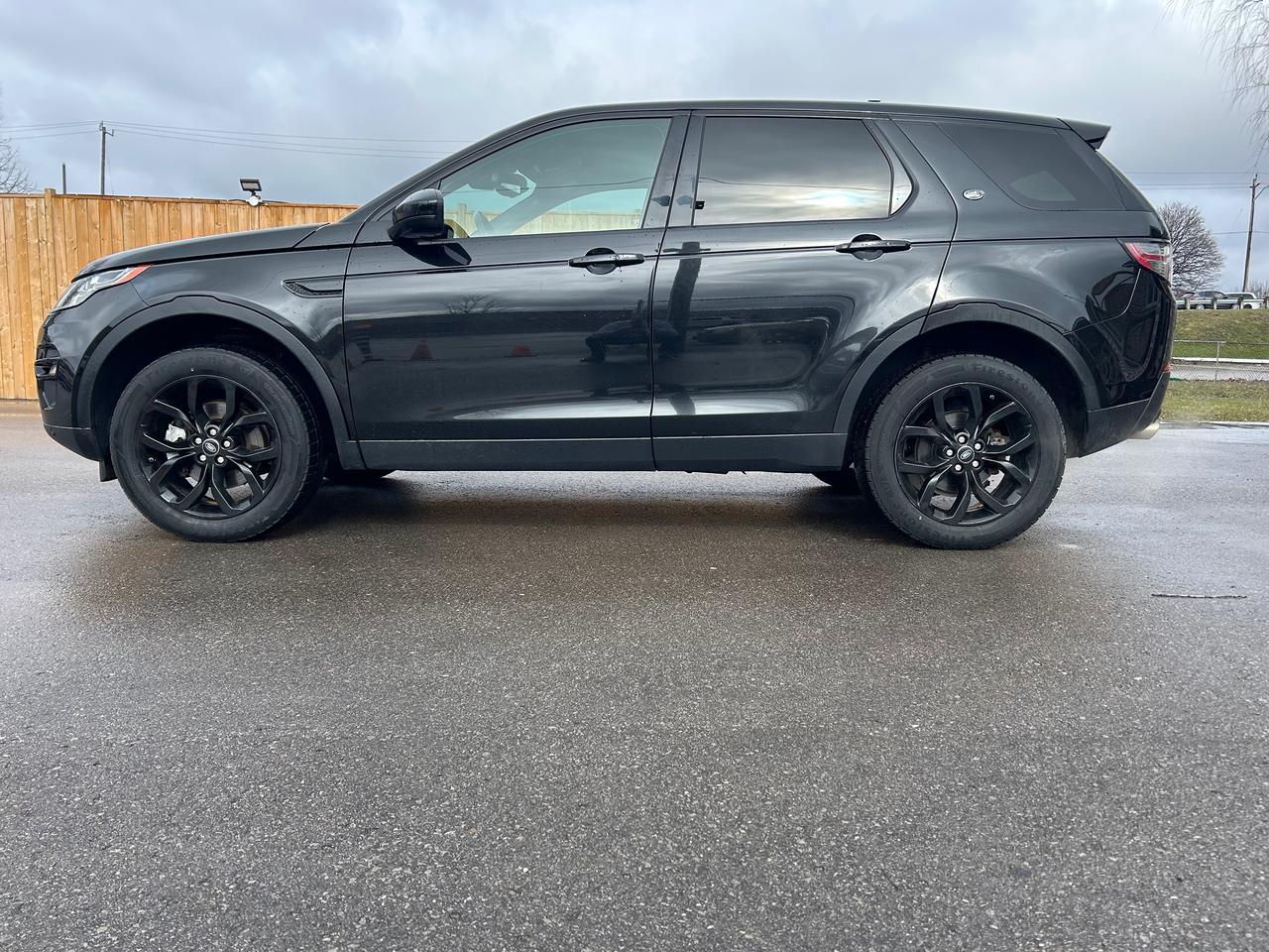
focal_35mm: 26
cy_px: 476
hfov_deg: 67.3
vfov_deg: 53.1
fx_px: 953
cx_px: 634
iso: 50
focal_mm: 5.7
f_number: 1.5
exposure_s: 1/1135
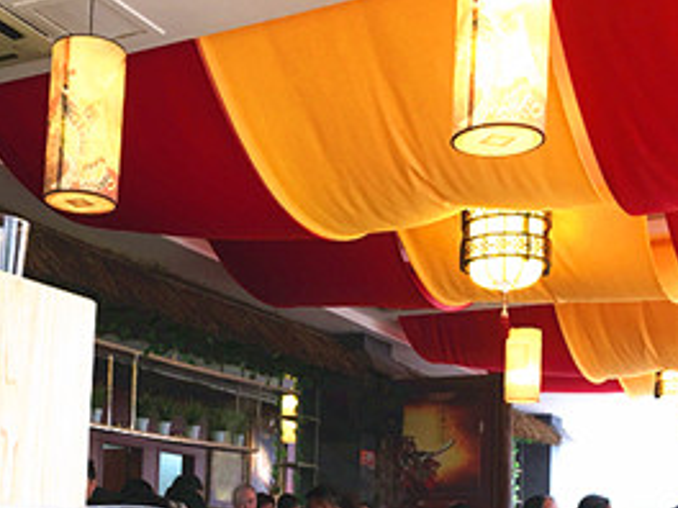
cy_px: 455
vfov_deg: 25.7
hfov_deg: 34.7
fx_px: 1077
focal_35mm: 55
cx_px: 249
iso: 40
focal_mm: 4.15
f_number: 2.2
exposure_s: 1/17
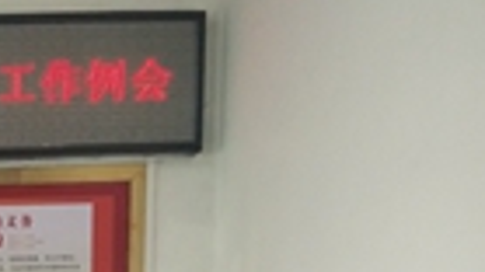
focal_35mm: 102
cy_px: 622
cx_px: -223
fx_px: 1311
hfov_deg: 18.7
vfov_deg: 10.4
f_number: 2
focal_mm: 3.88
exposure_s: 1/50
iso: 200
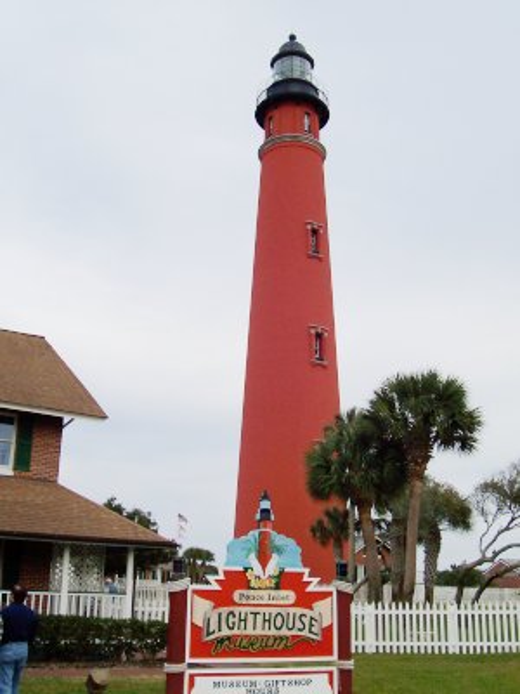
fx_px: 741
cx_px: 260
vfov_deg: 50.1
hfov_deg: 38.7
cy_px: 347
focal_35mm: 37
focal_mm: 5.6
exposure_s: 1/350
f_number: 5.6
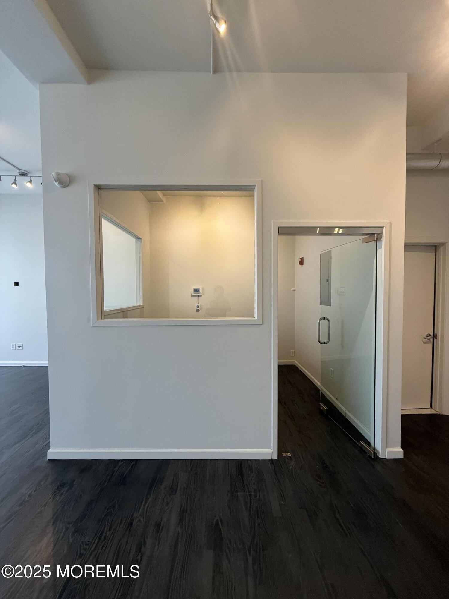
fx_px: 242
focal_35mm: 14
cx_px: 224
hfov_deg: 85.7
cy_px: 300
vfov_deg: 102.1
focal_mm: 2.22
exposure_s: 1/120
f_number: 2.2
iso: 250
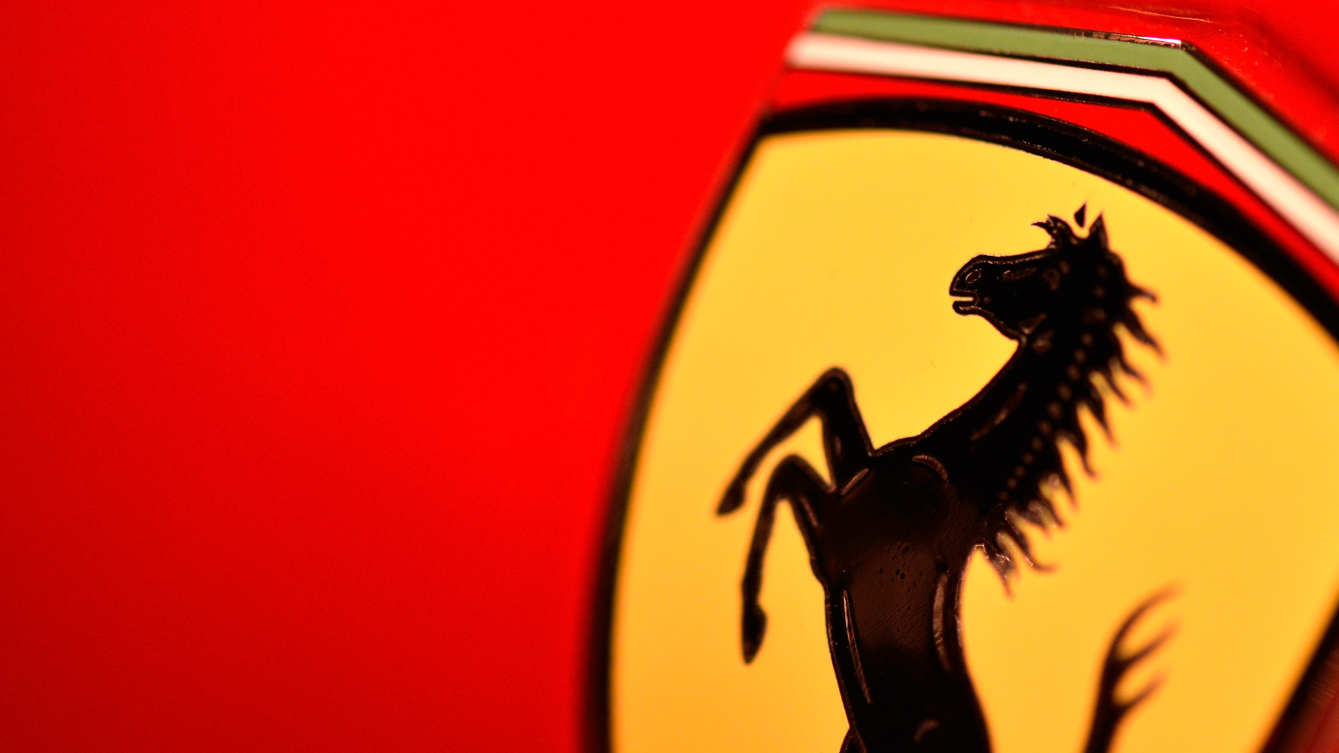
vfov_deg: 10.9
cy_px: 390
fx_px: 3941
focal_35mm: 111
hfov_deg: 19.3
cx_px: 664
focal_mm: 105
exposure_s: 1/160
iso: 1000
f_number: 3.2
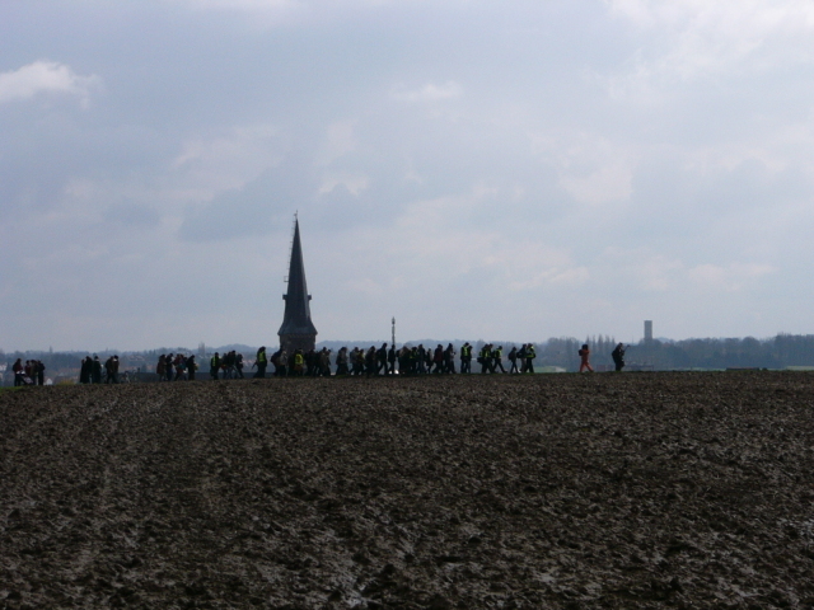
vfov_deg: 15.2
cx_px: 407
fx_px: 2281
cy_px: 305
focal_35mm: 97
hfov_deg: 20.2
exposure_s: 1/800
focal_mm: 12.8
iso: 50
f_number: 6.5
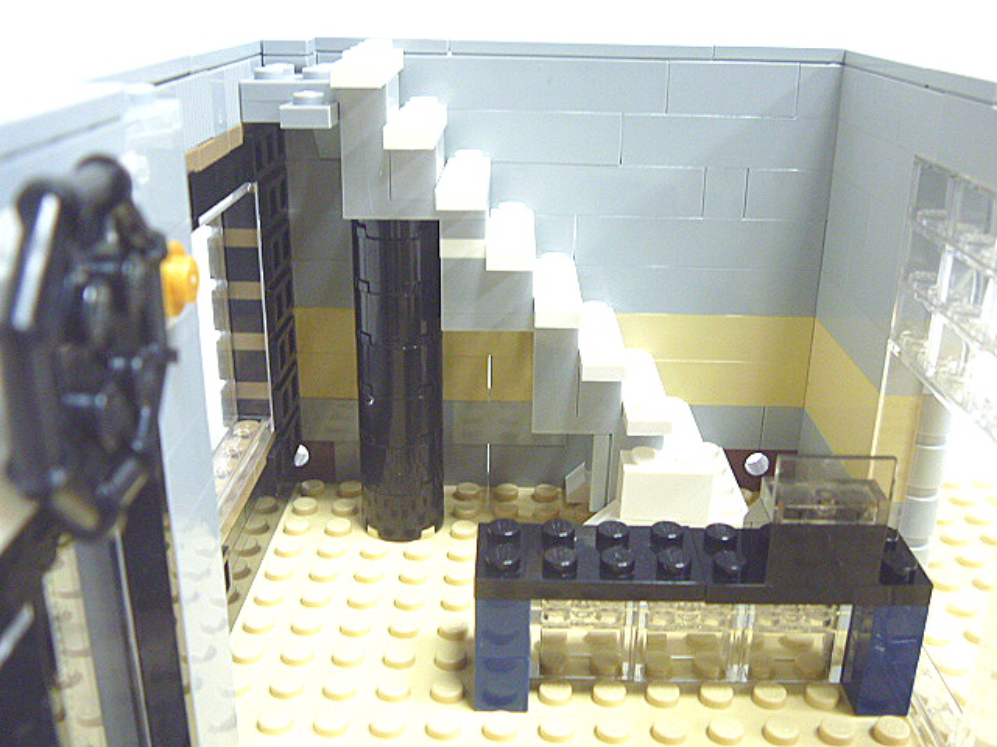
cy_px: 374
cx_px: 498
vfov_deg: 40.7
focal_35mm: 35
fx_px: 1008
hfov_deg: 52.6
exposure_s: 1/5
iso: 400
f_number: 3.5
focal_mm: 6.3
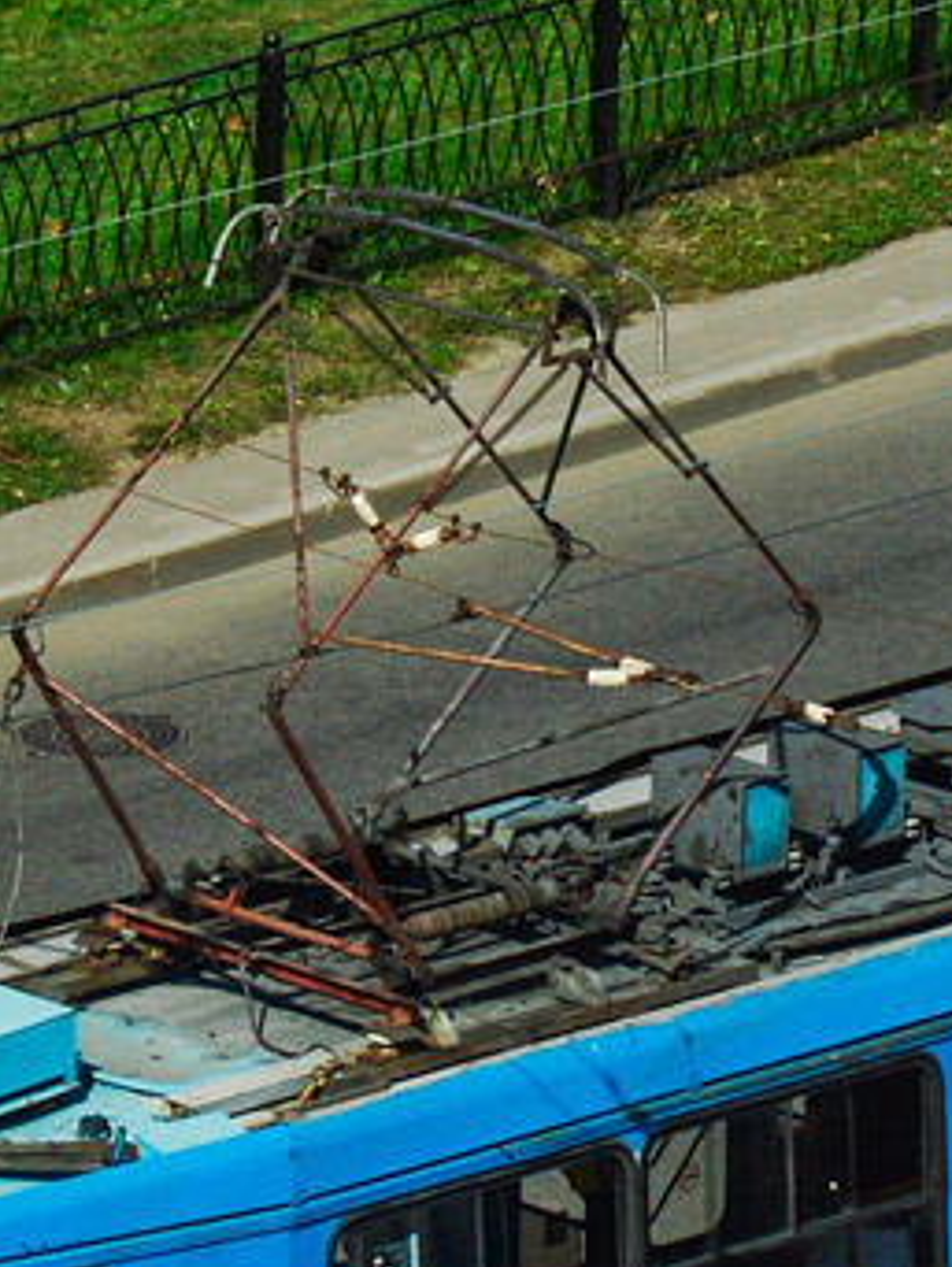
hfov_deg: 2.9
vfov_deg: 3.9
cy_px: 908
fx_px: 18531
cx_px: 911
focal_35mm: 506
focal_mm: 100
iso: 100
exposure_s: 1/1000
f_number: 7.1
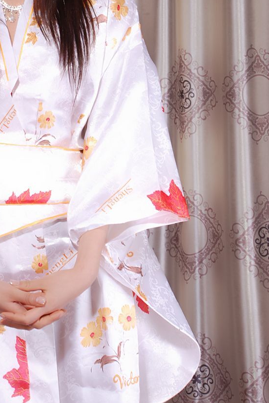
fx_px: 1434
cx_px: 16
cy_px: 65
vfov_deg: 15.9
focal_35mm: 128
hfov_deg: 10.6
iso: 100
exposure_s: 1/8
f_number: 8
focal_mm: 44
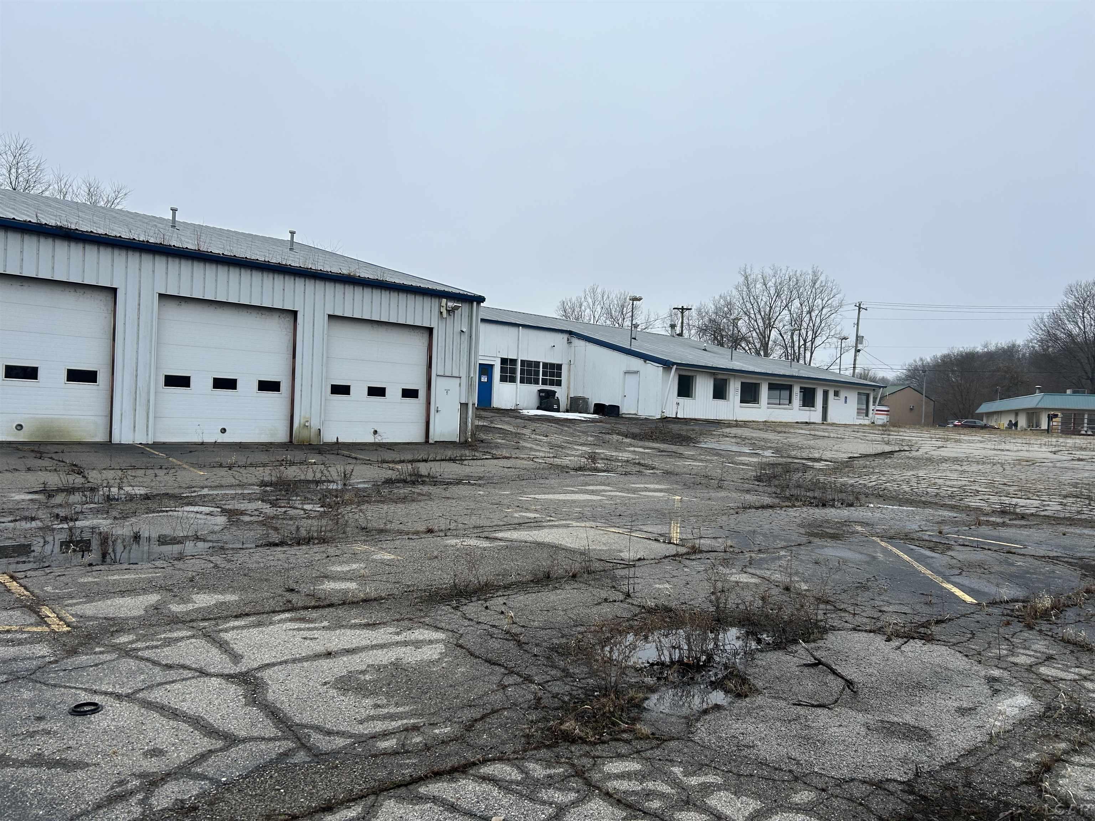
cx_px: 548
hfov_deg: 67.3
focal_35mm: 26
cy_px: 410
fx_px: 822
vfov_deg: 53.1
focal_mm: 5.7
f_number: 1.5
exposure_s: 1/121
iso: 50
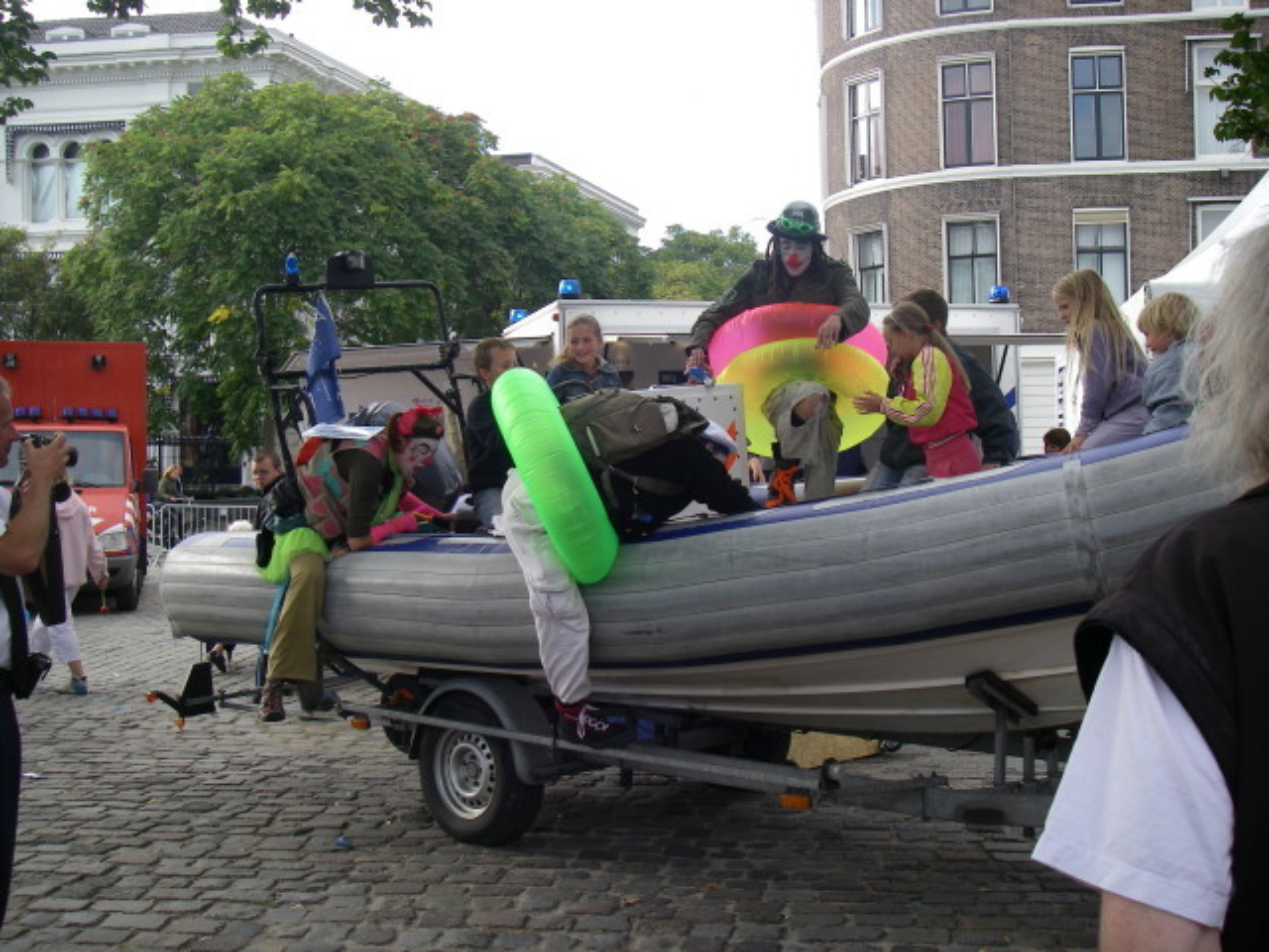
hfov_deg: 42.9
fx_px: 1613
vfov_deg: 32.9
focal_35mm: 44
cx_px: 634
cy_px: 476
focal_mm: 7.3
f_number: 3.4
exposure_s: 1/160
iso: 64
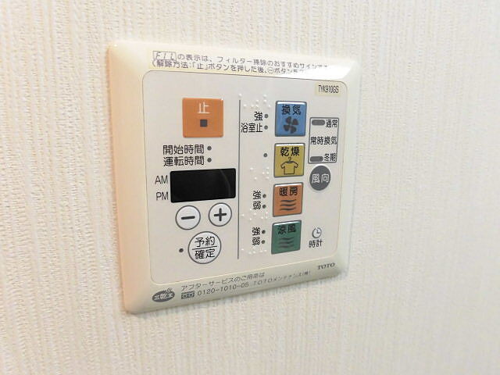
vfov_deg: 56.8
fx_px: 347
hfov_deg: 71.6
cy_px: 188
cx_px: 250
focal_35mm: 24
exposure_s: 1/30
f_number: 3.1
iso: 400
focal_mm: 4.3
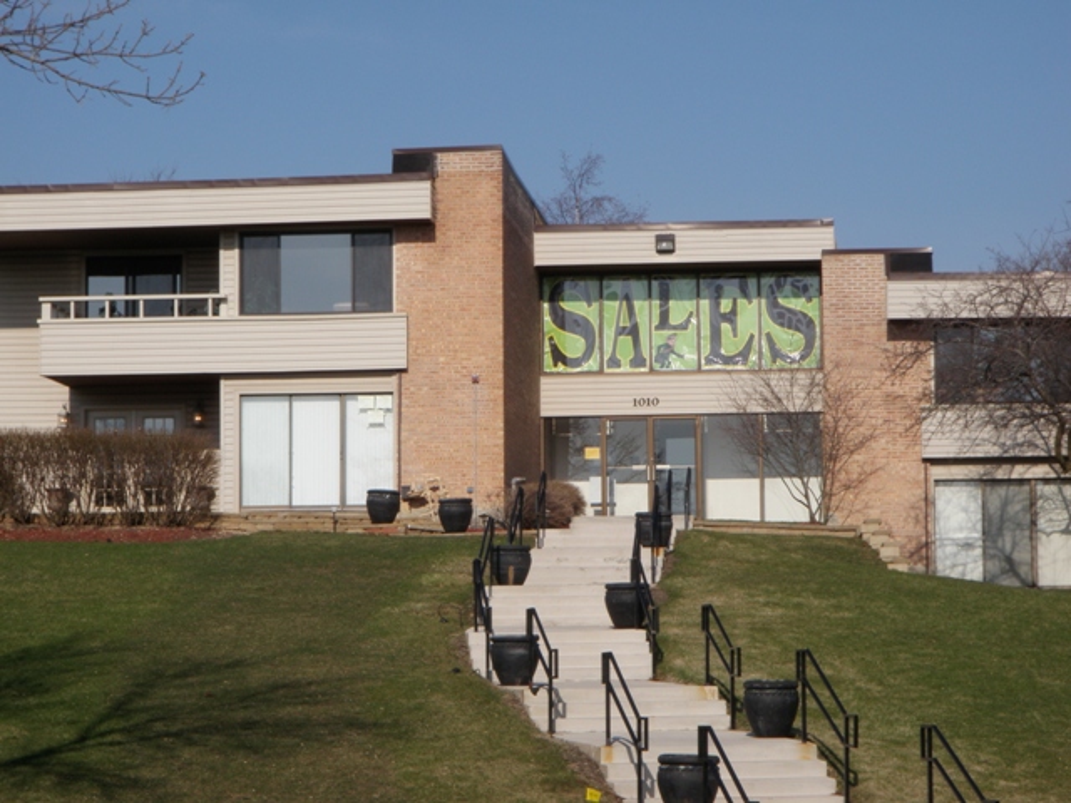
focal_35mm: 102
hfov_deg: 19.3
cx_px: 536
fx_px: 3156
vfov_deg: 14.5
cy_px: 402
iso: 50
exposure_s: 1/250
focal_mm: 18.2
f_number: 7.1
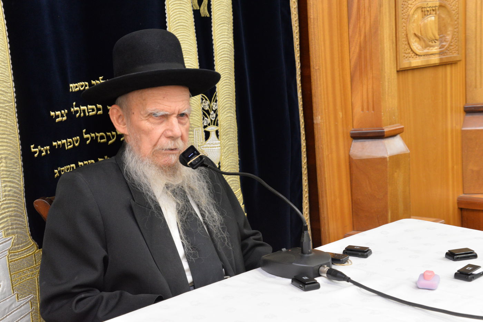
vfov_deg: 20.9
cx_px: 242
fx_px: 872
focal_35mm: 65
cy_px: 161
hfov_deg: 31.0
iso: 3200
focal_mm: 65
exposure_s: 1/125
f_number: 10
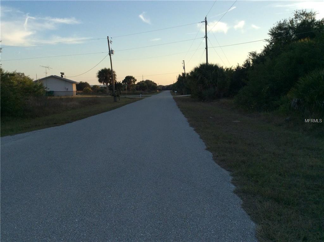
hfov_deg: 56.9
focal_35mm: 32
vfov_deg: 44.0
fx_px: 299
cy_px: 121
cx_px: 162
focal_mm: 3.3
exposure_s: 1/650
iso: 32
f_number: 2.4
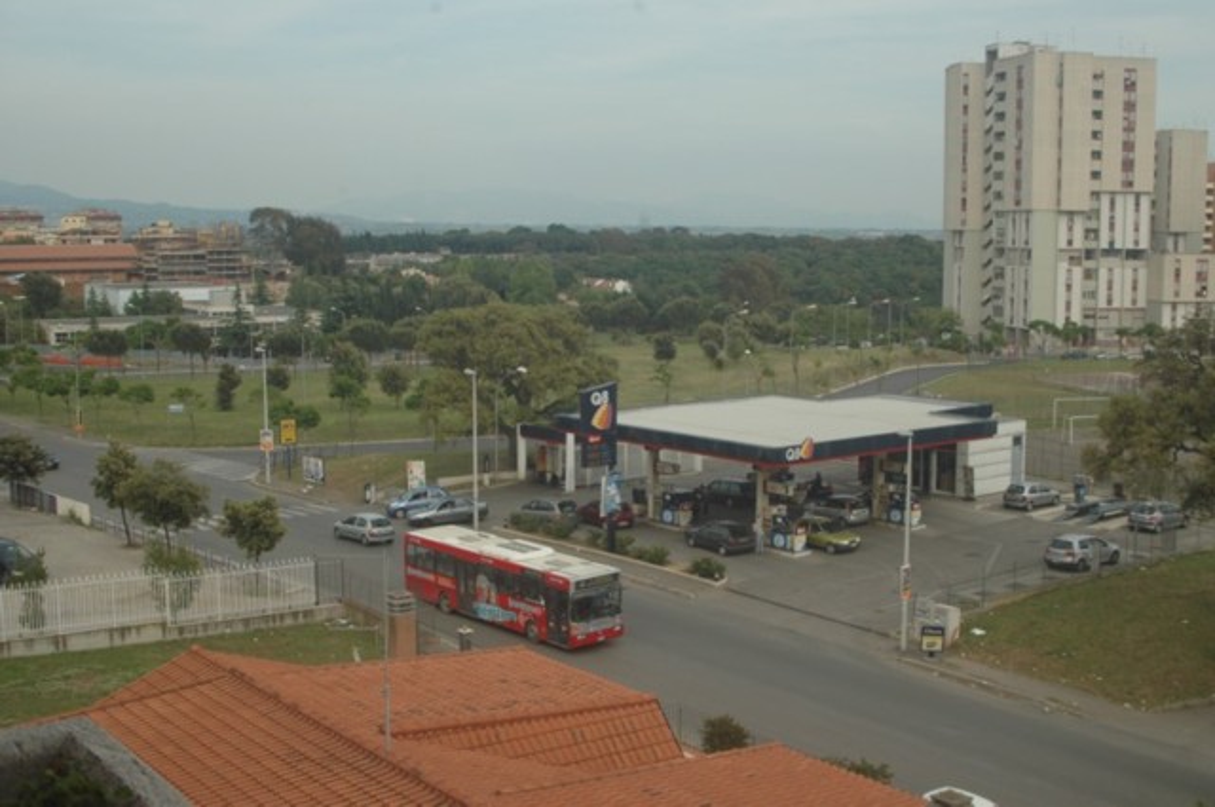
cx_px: 608
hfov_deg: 46.5
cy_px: 404
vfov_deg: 31.8
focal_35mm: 42
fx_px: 1416
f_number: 8
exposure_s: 1/250
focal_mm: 28
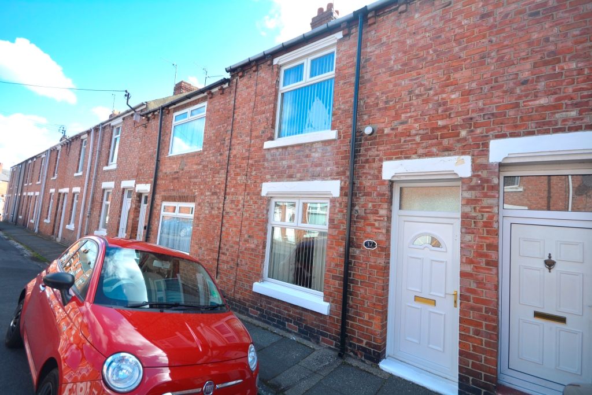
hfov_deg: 95.0
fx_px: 271
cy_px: 198
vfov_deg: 72.1
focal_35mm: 16
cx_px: 296
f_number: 7.1
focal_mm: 11
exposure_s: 1/200
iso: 200
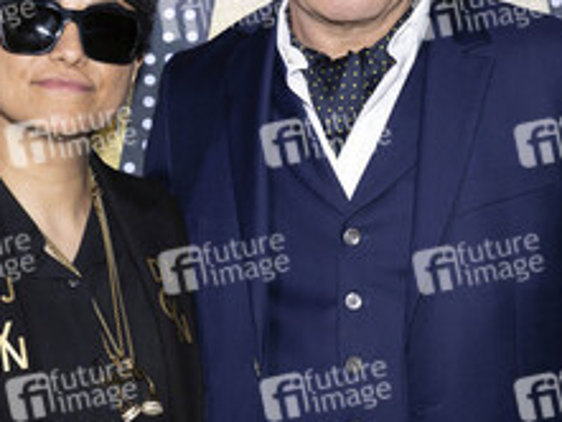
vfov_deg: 15.6
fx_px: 1527
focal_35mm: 94
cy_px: 74
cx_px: 258
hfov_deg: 20.9
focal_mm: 48
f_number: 5.6
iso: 800
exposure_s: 1/200
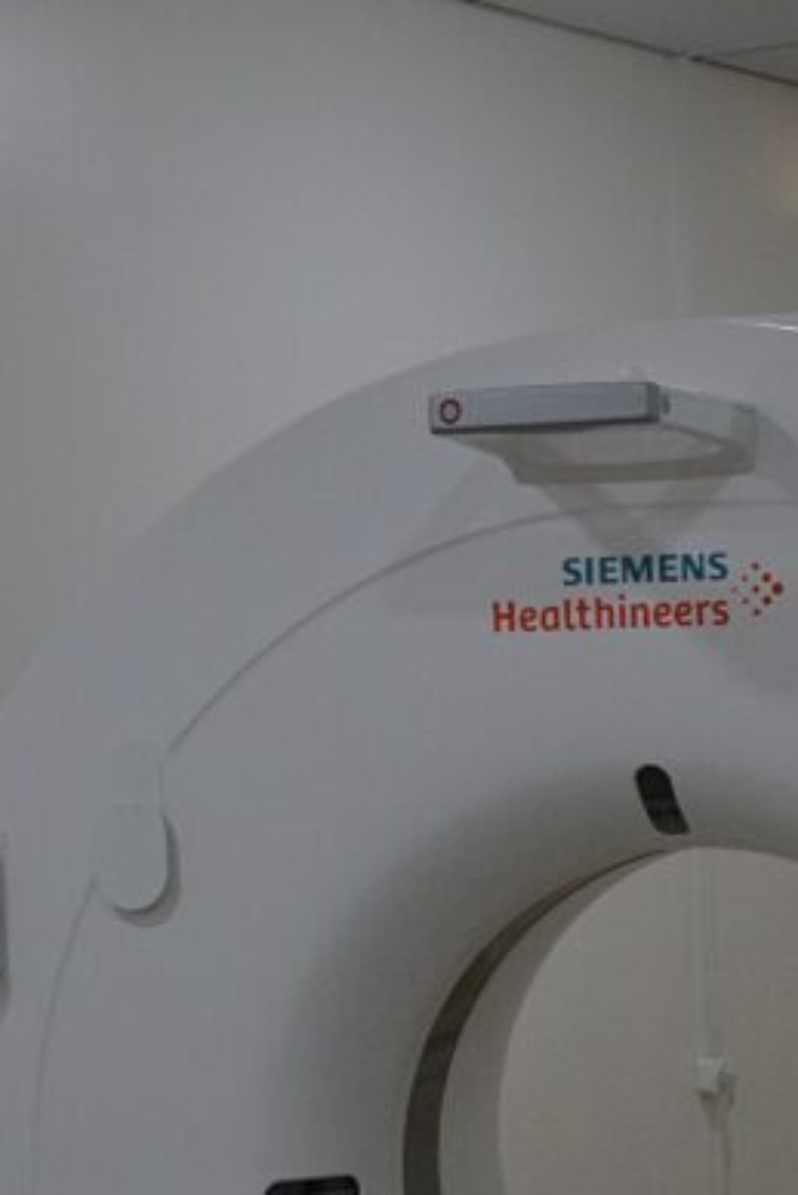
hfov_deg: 13.6
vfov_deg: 20.6
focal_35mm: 98
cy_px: 952
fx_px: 3255
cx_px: 977
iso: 360
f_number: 5.6
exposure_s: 1/125
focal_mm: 22
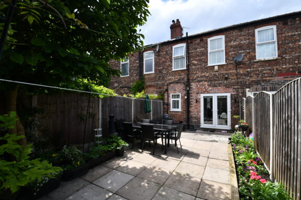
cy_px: 100
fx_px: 125
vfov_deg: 77.2
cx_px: 150
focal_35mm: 15
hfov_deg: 100.4
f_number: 8
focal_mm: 10
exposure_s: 1/250
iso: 100
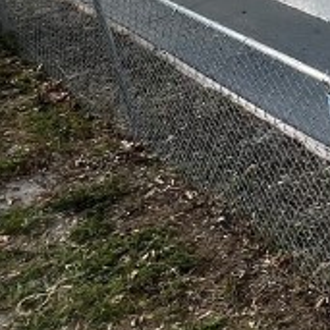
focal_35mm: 69
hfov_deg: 18.2
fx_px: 744
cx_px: 633
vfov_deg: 24.4
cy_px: 42
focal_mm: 1.57
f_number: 1.8
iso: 32
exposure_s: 1/570
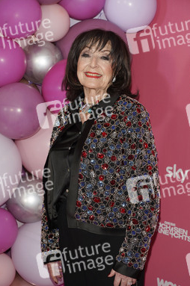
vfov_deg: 29.3
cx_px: 96
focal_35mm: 69
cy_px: 149
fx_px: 548
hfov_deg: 19.7
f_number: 6.3
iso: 640
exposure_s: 1/160
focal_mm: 66
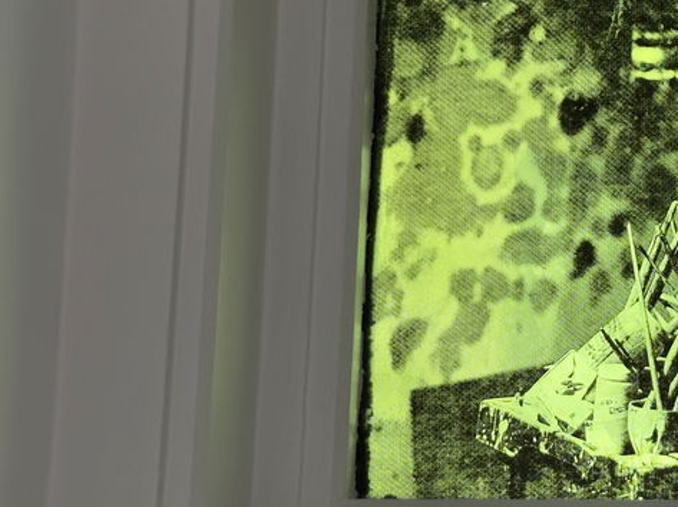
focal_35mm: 104
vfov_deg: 14.2
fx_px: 2035
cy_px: 269
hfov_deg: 18.4
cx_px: 689
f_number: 1.78
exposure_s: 1/50
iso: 50
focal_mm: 6.86
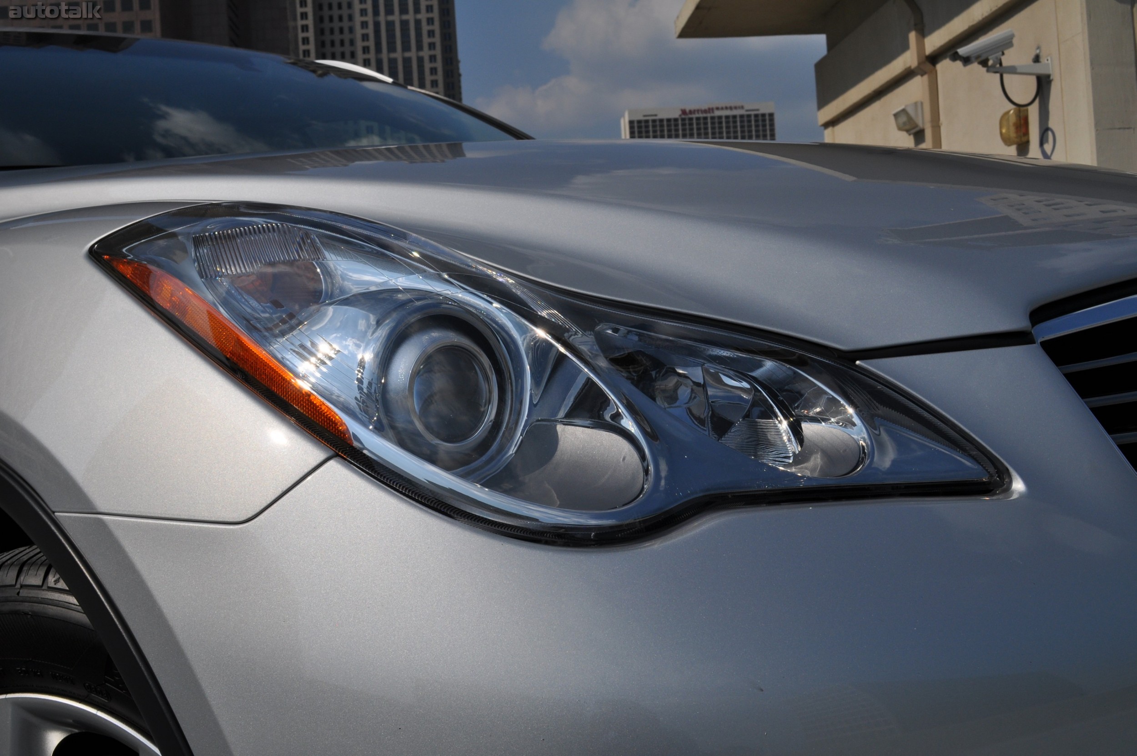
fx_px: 1230
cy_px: 378
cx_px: 568
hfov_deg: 49.6
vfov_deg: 34.1
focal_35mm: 39
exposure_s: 1/800
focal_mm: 26
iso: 200
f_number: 14
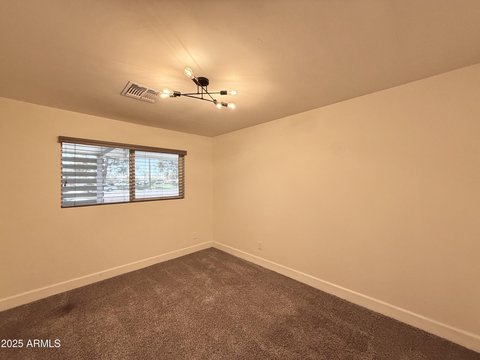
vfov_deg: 85.7
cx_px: 240
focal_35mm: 14
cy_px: 180
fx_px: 194
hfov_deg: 102.1
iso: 250
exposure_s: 1/120
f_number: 2.2
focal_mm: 2.22
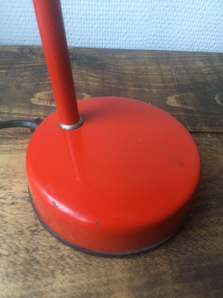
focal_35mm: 29
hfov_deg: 48.2
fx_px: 249
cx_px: 112
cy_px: 149
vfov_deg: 61.7
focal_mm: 4.15
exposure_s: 1/33
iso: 200
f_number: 2.2
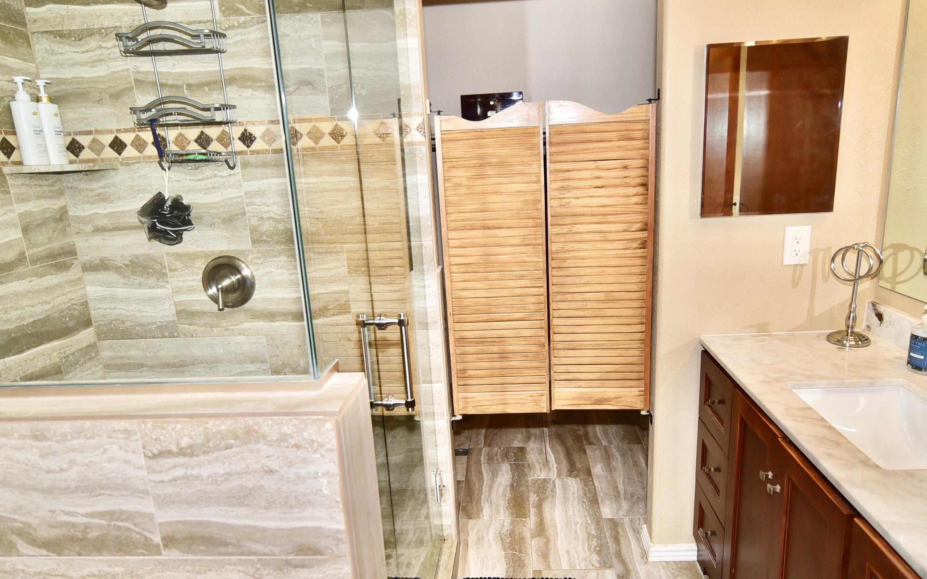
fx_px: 581
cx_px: 488
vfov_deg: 53.0
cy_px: 294
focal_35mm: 23
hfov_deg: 77.1
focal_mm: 18
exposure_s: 1/320
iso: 400
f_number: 3.5
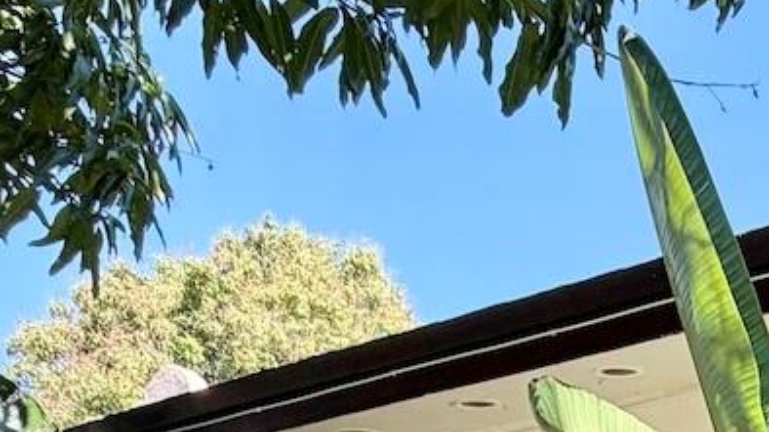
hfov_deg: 27.5
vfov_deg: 15.6
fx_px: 1263
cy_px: 850
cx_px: 1031
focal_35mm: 62
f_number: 2.2
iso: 40
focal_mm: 2.22
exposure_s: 1/502
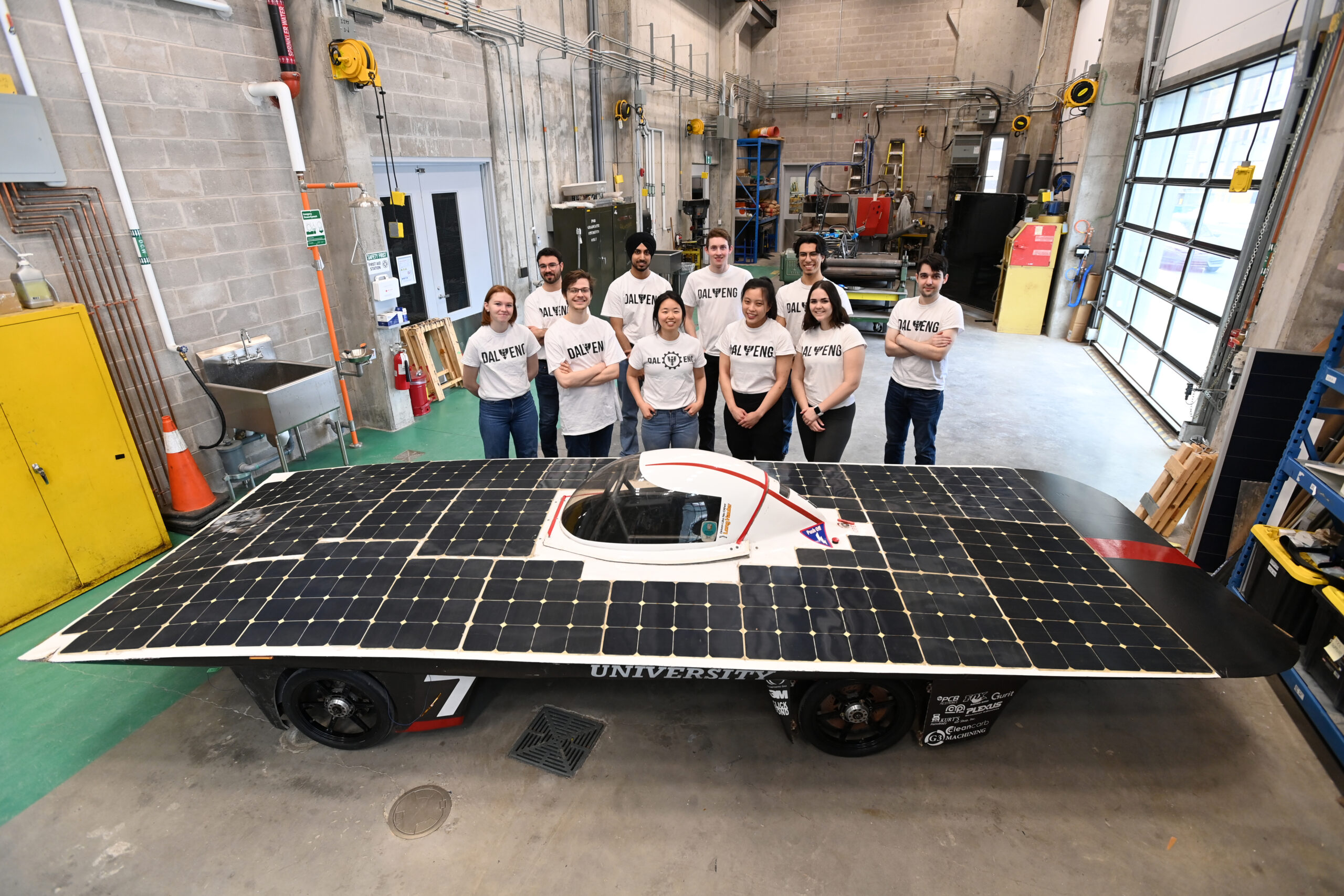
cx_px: 672
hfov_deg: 93.3
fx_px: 635
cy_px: 448
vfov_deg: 70.4
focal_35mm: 17
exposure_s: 1/125
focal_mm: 17
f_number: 5
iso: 1000
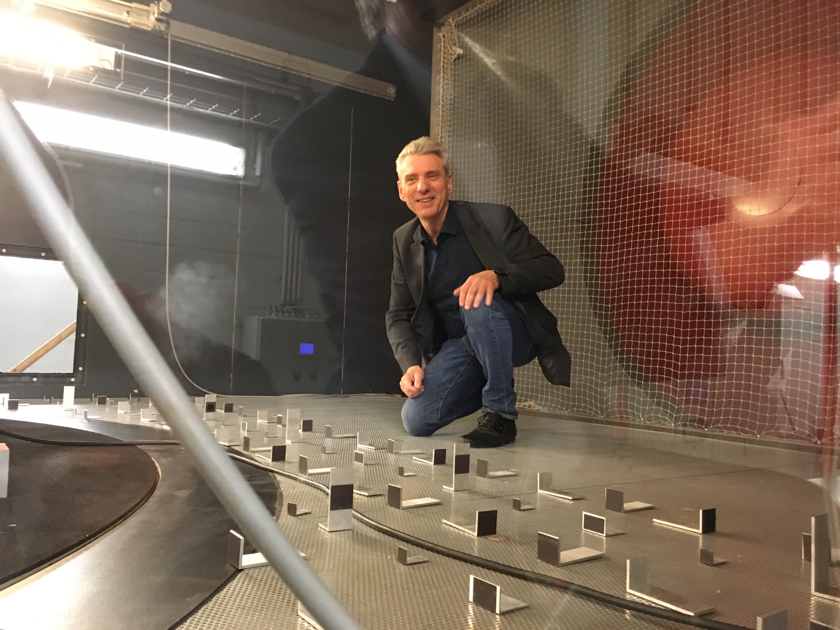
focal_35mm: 29
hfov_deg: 61.7
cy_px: 315
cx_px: 420
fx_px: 704
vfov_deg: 48.2
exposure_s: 1/17
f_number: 2.2
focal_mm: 4.15
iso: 320
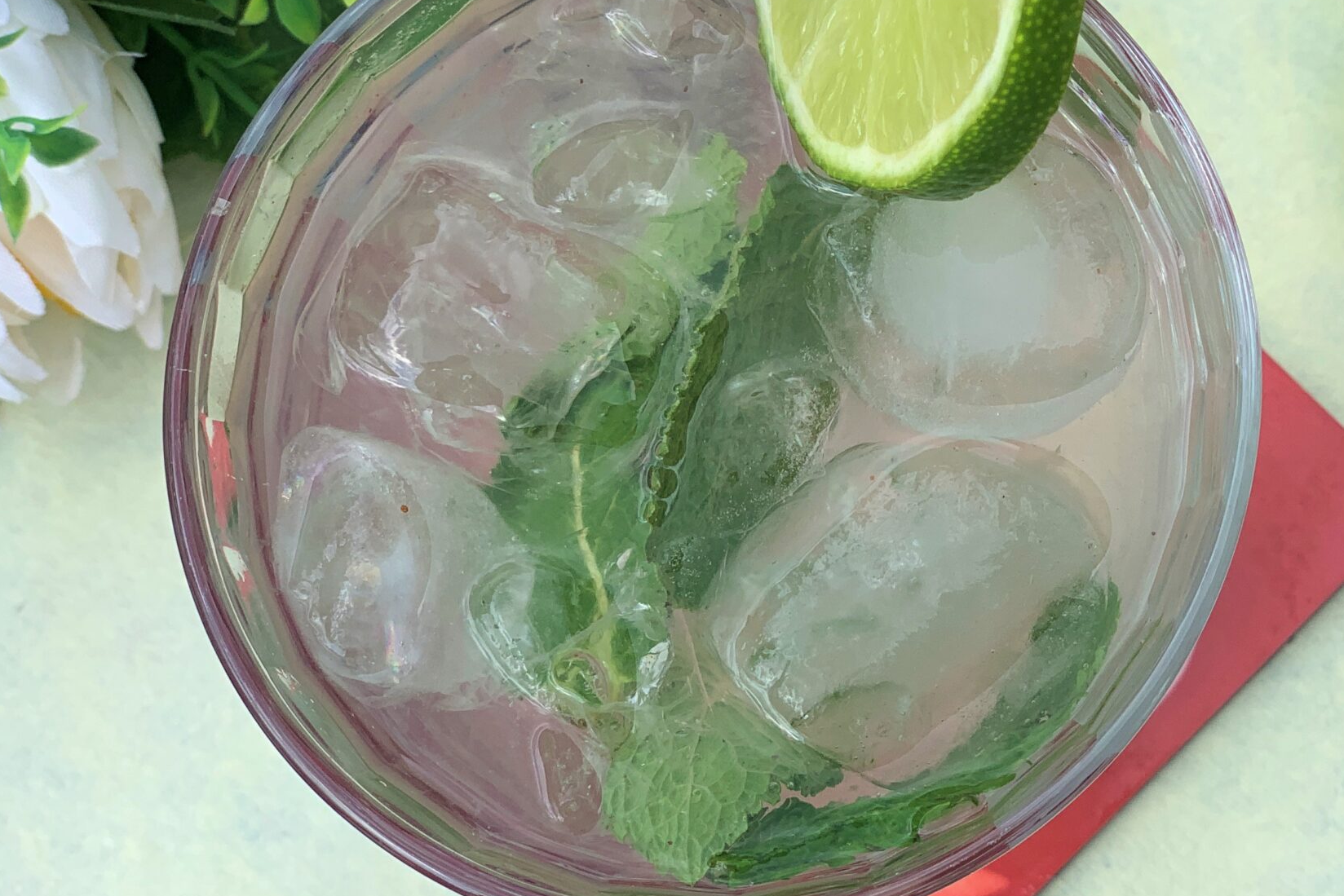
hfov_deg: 23.9
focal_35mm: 84
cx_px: 1001
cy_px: 302
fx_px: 3136
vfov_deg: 16.2
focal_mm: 6
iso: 16
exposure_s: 1/384
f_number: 2.4
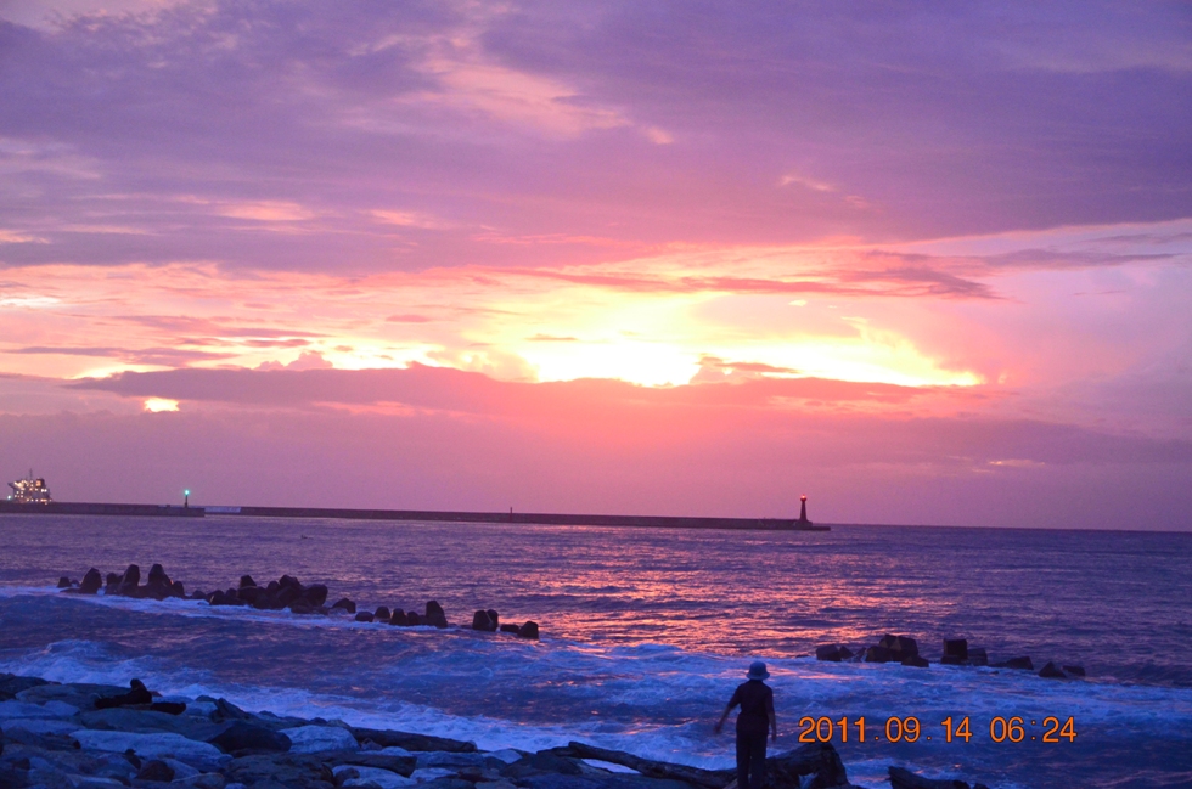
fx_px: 2379
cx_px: 596
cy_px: 394
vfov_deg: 18.8
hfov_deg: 28.1
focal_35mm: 72
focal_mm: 48
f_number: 4.8
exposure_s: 1/25
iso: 3200
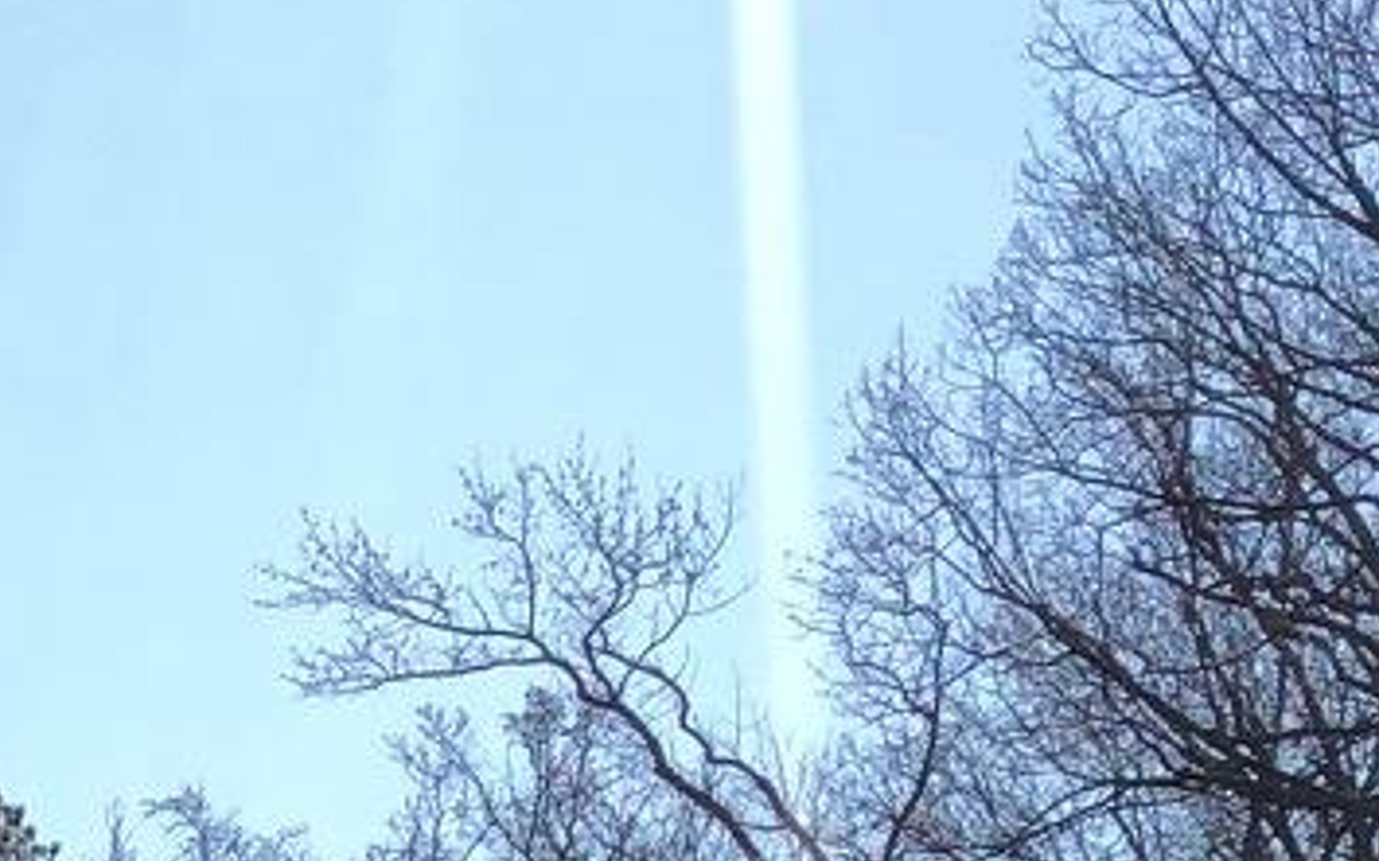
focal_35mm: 169
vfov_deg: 7.0
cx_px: -475
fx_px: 6349
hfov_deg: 12.0
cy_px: 2482
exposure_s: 1/1517
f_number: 1.8
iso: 20
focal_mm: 4
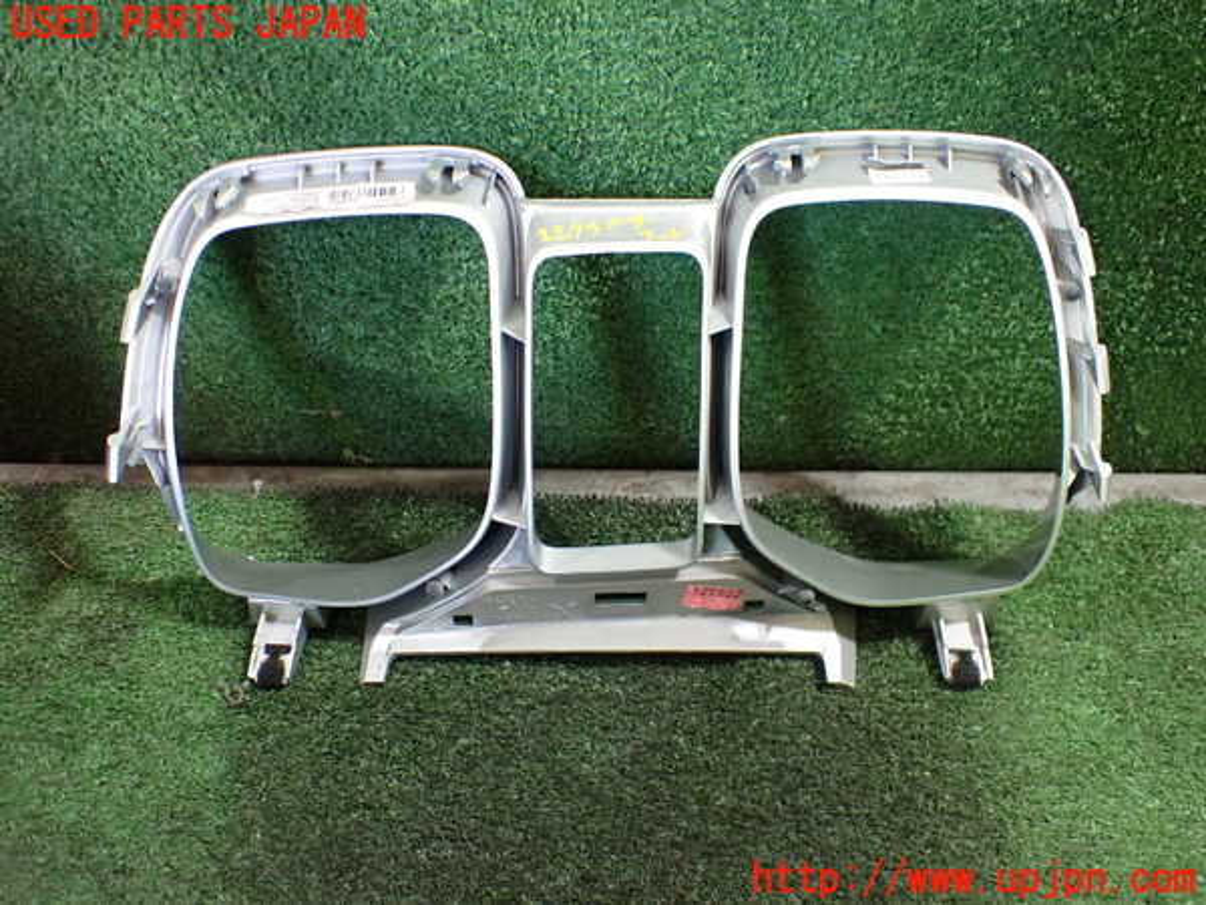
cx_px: 603
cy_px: 452
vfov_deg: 46.8
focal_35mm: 30
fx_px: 1045
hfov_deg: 60.0
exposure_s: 1/100
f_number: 2.3
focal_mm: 5.4
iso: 800
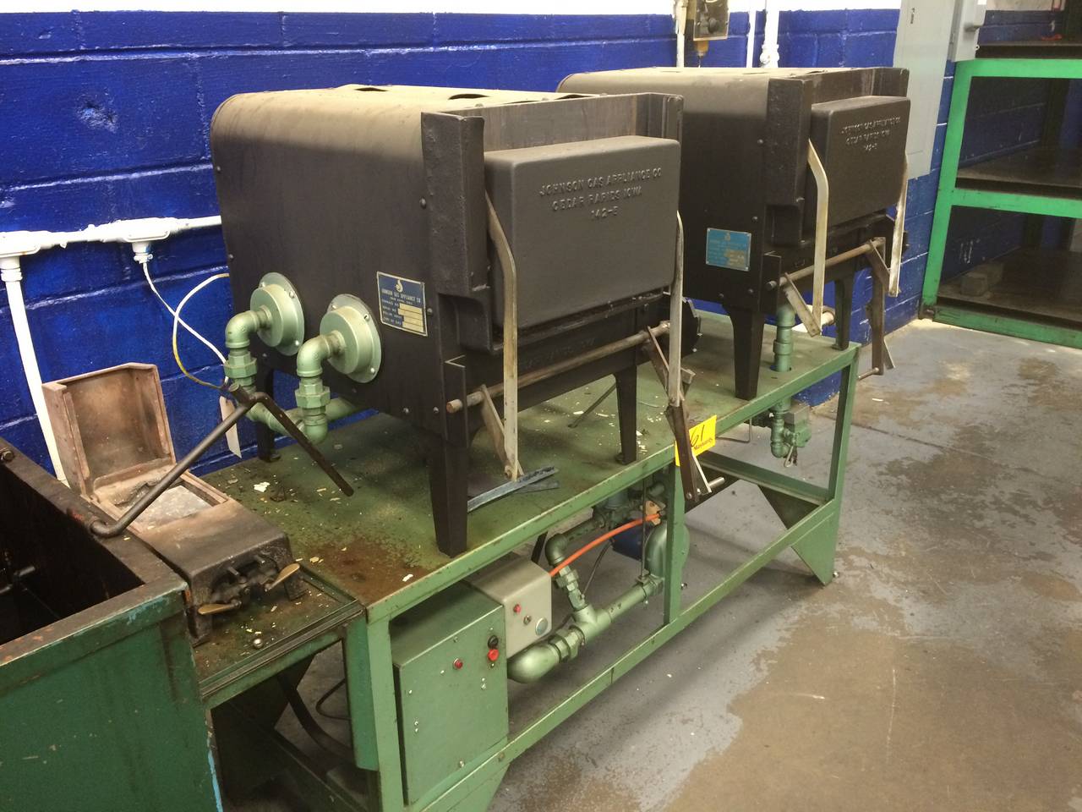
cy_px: 406
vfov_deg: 48.2
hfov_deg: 61.7
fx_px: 906
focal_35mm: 29
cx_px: 541
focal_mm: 4.15
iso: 200
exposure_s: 1/30
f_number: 2.2
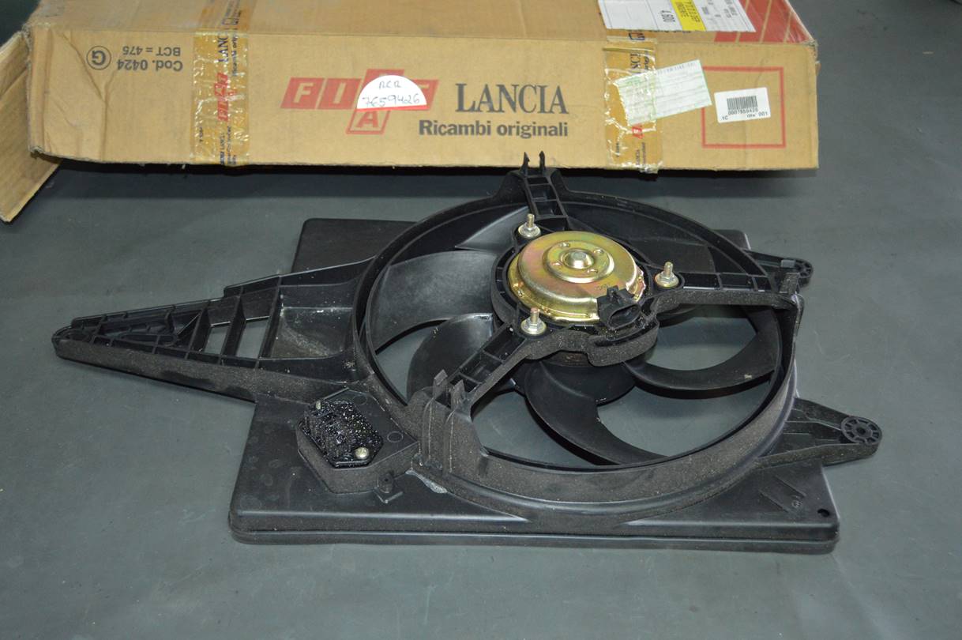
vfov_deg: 36.8
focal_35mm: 36
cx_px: 481
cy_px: 320
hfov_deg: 53.2
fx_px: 961
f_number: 3.8
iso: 1800
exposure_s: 1/60
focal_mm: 24
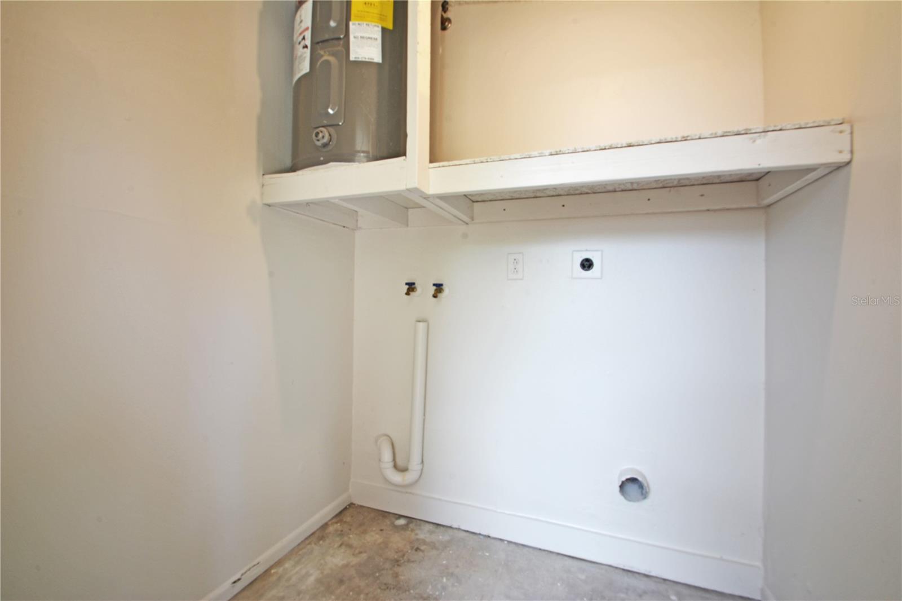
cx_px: 451
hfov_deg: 100.4
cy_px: 300
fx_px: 376
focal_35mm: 15
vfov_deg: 77.3
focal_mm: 10
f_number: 16
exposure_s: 1/1.6
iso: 160
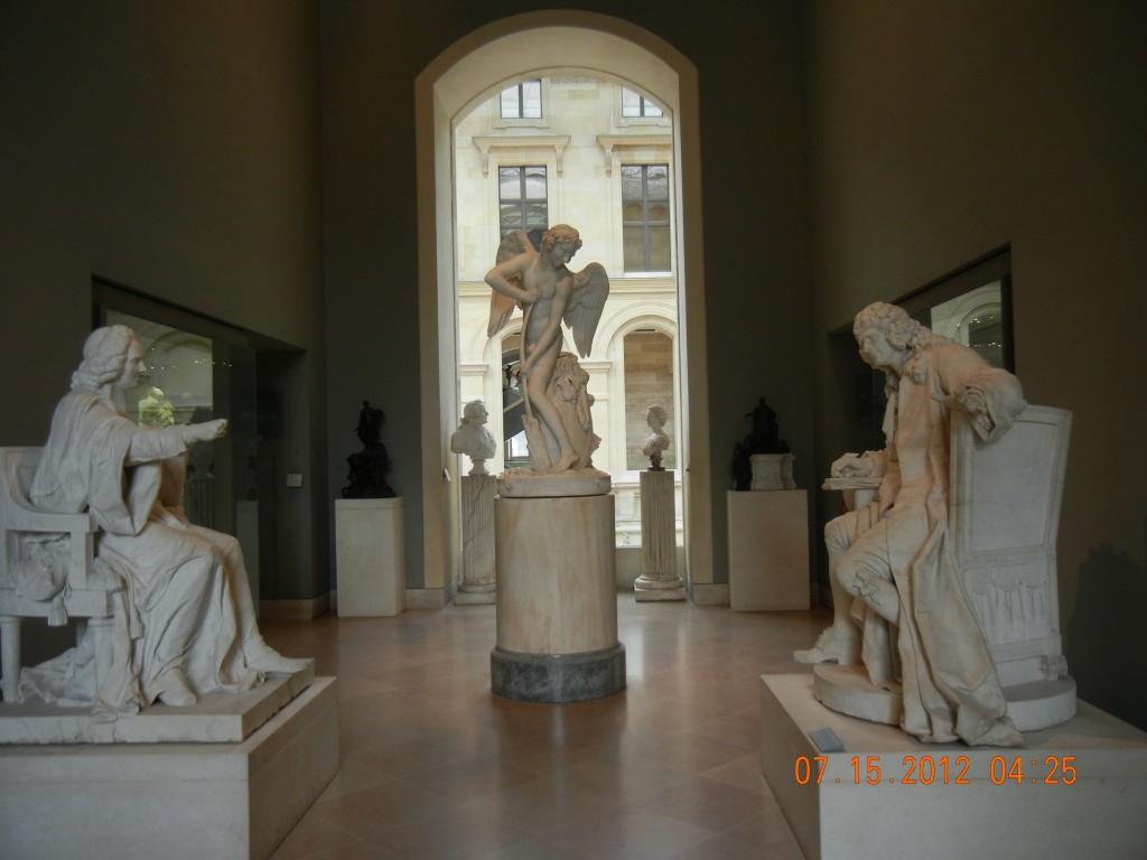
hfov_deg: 60.0
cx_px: 574
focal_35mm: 30
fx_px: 994
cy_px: 430
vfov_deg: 46.8
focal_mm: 5.4
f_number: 3.5
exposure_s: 1/64.7
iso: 226
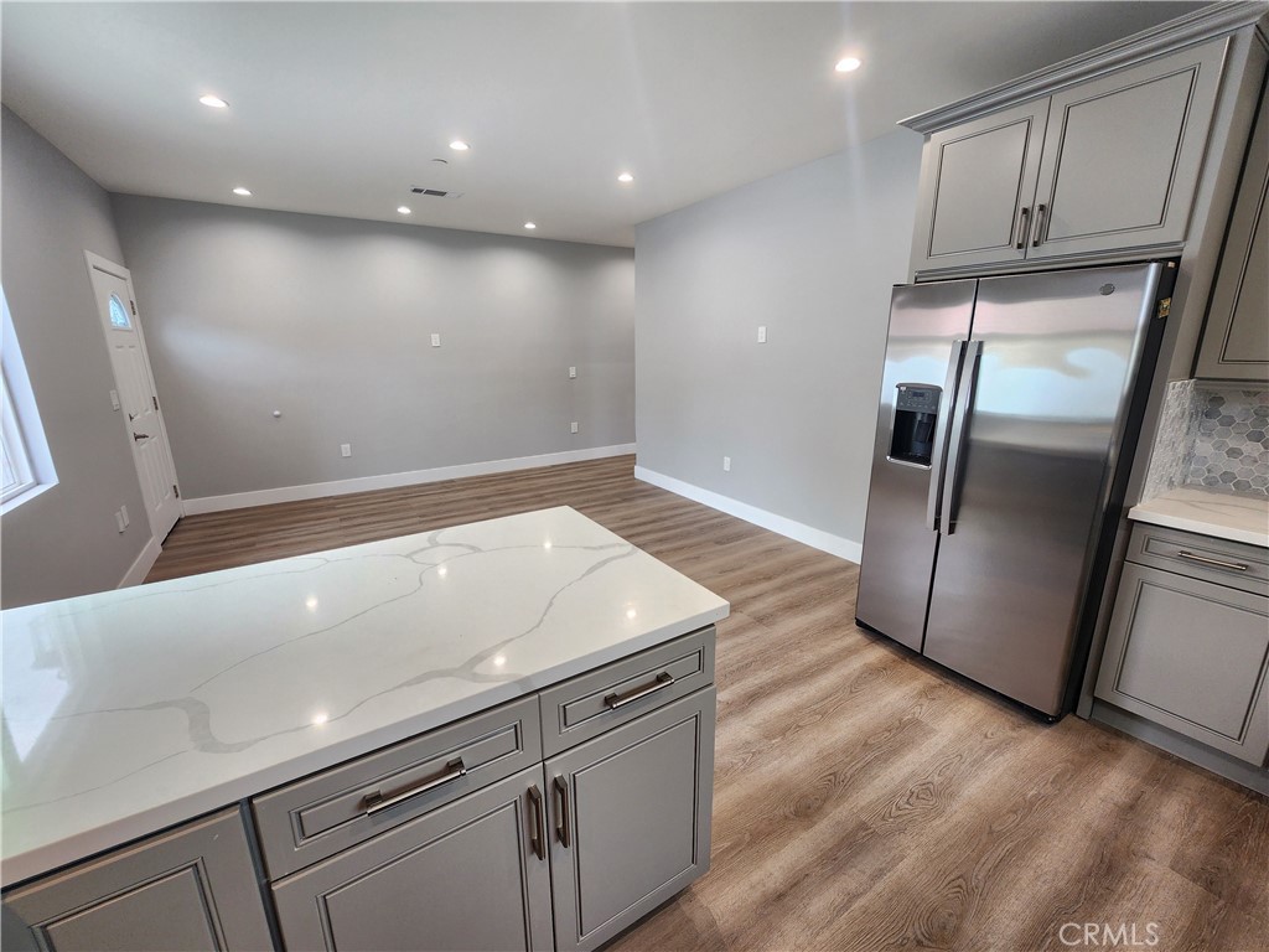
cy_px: 476
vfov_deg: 89.9
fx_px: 477
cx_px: 634
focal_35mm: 13
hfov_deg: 106.2
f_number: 2.2
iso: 160
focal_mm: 2.2
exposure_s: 1/60
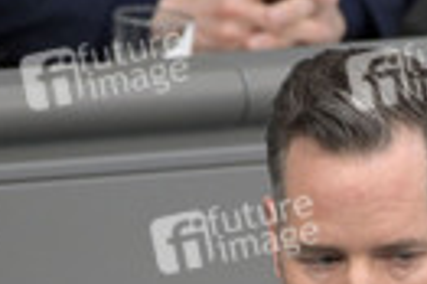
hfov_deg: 1.2
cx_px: 474
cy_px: 480
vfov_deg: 0.8
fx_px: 20328
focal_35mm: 1716
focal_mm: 500
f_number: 6.3
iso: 6400
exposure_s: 1/400
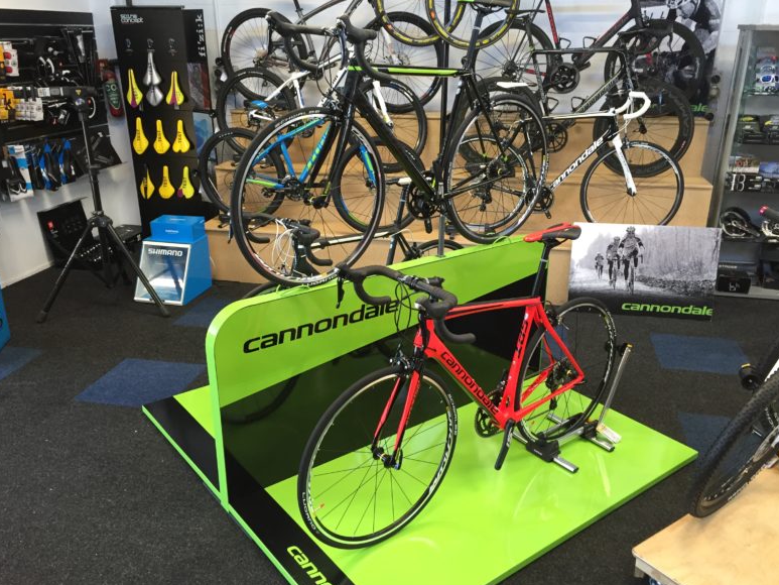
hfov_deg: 60.0
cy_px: 295
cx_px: 397
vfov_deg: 46.8
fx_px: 675
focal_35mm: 30
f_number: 2.2
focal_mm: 4.15
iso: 50
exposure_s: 1/30
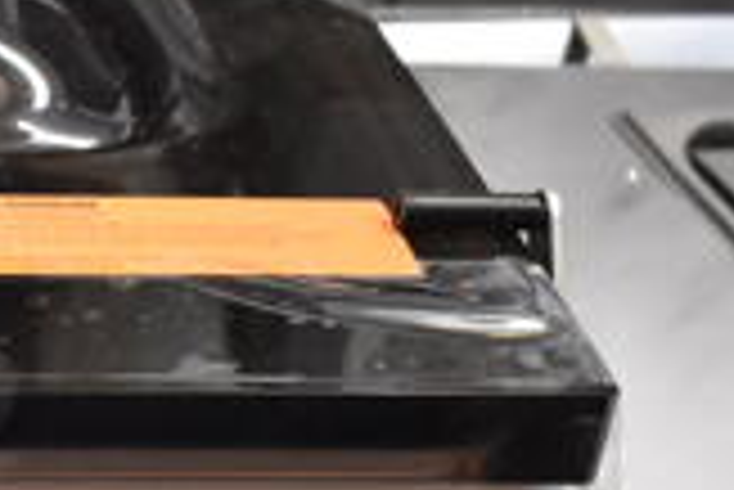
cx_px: -302
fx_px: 2061
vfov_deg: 13.3
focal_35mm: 101
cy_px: 566
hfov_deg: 18.4
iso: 2500
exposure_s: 1/125
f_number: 3.5
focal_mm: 18
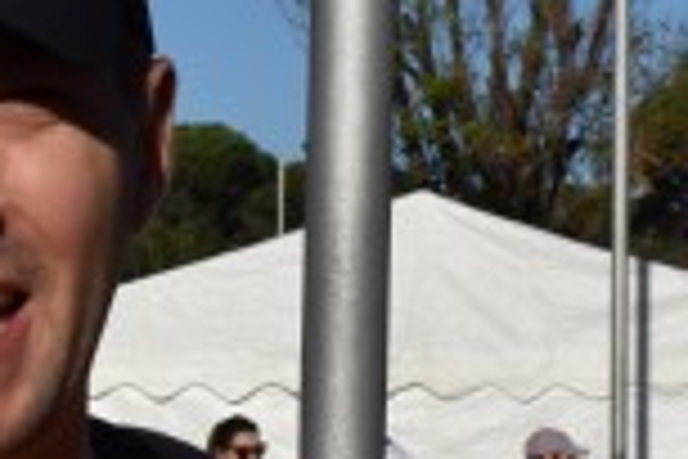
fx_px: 3593
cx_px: 148
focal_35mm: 188
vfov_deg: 7.3
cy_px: 234
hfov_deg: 10.9
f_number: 11
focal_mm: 32
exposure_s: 1/800
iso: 320
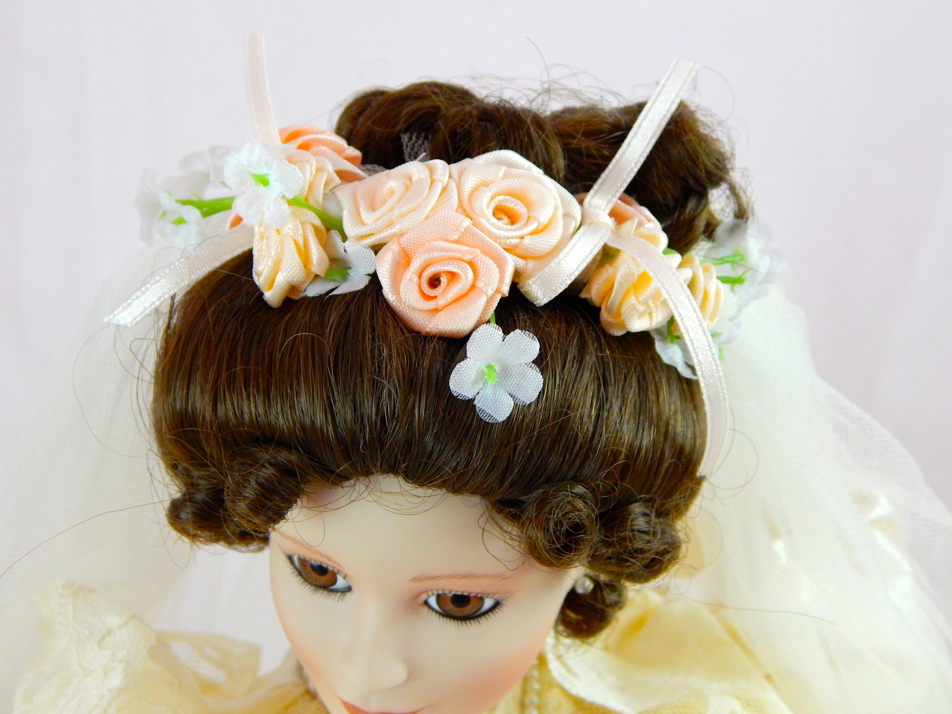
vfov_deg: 23.6
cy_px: 353
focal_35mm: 62
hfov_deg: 31.2
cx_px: 470
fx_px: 1705
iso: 400
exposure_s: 1/60
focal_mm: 10.9
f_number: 4
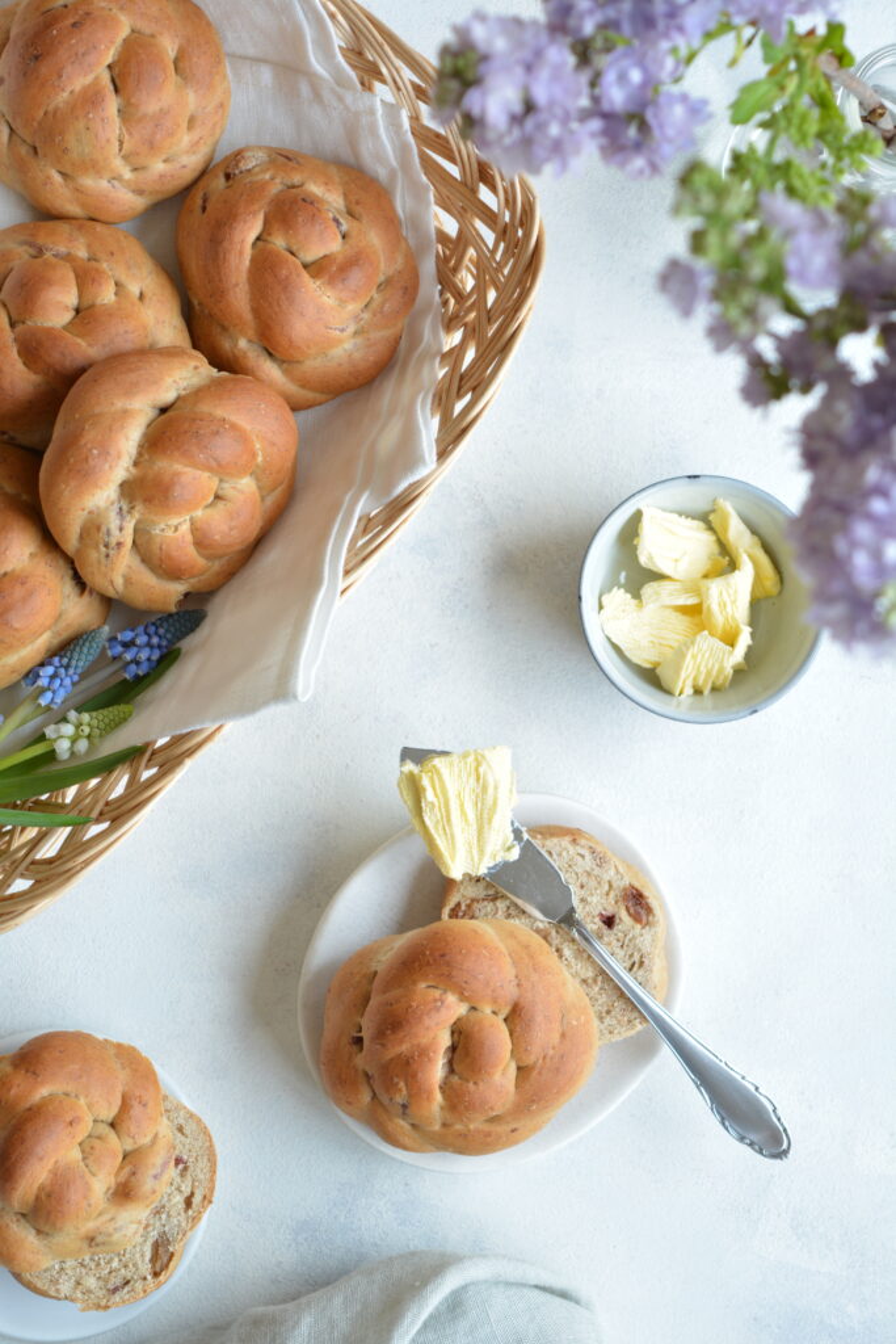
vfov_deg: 24.6
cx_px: 448
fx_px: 3079
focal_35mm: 82
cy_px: 672
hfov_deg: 16.6
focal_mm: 55
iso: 200
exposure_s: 1/5
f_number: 6.3
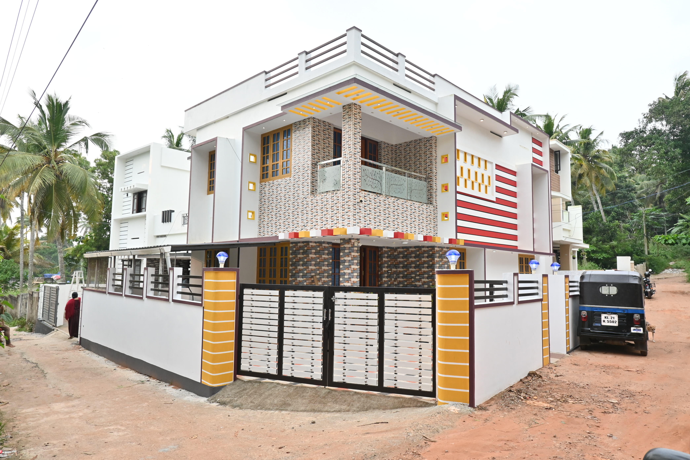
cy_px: 230
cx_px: 345
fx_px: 460
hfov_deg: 73.7
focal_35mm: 24
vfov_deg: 53.1
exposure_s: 1/250
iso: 200
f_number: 6.3
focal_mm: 16
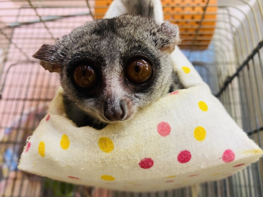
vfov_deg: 54.9
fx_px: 190
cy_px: 98
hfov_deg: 69.4
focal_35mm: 25
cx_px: 132
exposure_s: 1/50
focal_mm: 4.25
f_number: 1.8
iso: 250
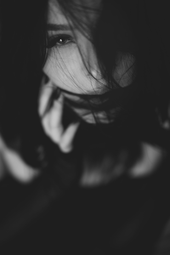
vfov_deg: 39.6
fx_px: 354
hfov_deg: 27.0
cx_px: 85
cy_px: 128
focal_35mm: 50
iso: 280
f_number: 1.2
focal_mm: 50
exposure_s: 1/160
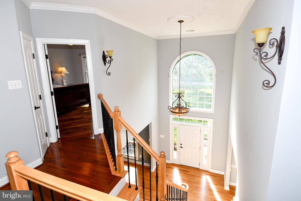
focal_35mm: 18
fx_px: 150
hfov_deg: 90.0
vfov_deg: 67.4
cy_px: 100
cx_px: 150
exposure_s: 1/125
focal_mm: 12
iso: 200
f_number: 5.6
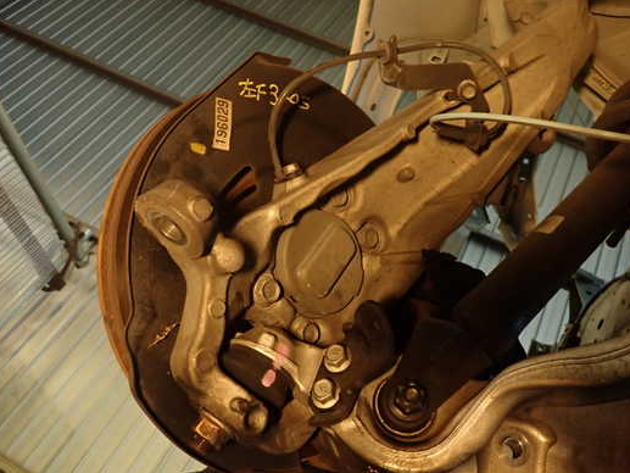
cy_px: 233
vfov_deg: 48.2
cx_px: 338
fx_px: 528
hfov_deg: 61.6
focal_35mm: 29
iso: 500
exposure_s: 1/30
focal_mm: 4.5
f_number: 2
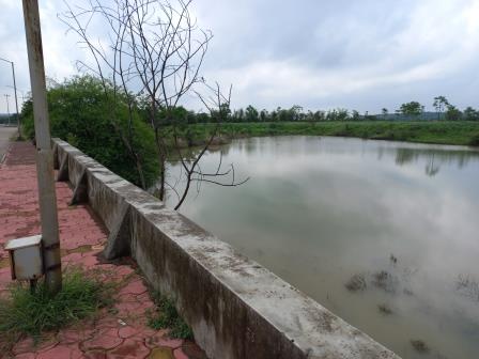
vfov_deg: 54.9
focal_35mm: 25
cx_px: 240
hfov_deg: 69.4
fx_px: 346
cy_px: 180
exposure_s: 1/703
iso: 25
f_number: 1.8
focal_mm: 4.6
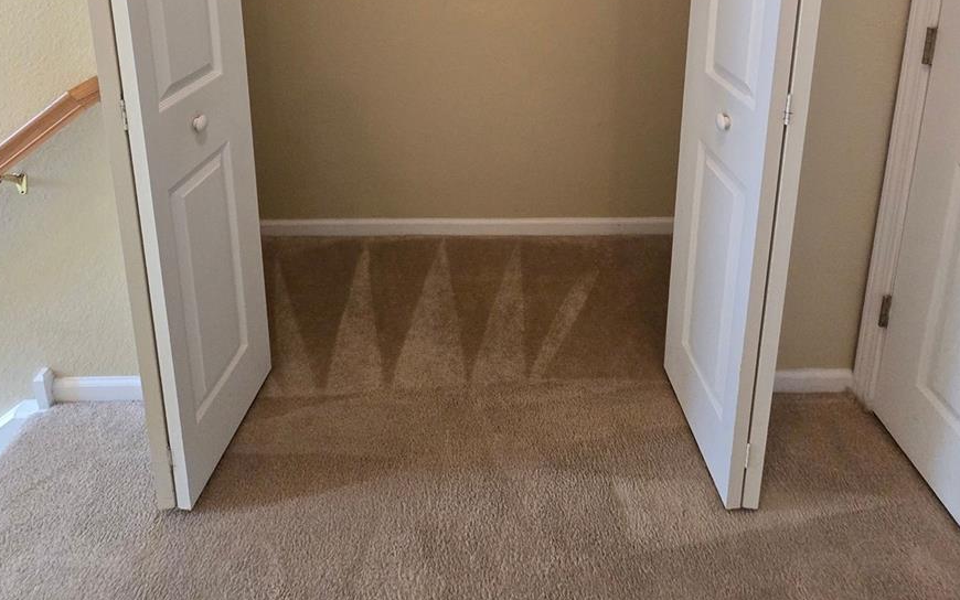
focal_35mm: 19
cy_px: -24
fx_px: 497
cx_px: 470
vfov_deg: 48.7
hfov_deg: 88.0
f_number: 2.2
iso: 800
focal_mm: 2.2
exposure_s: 1/60
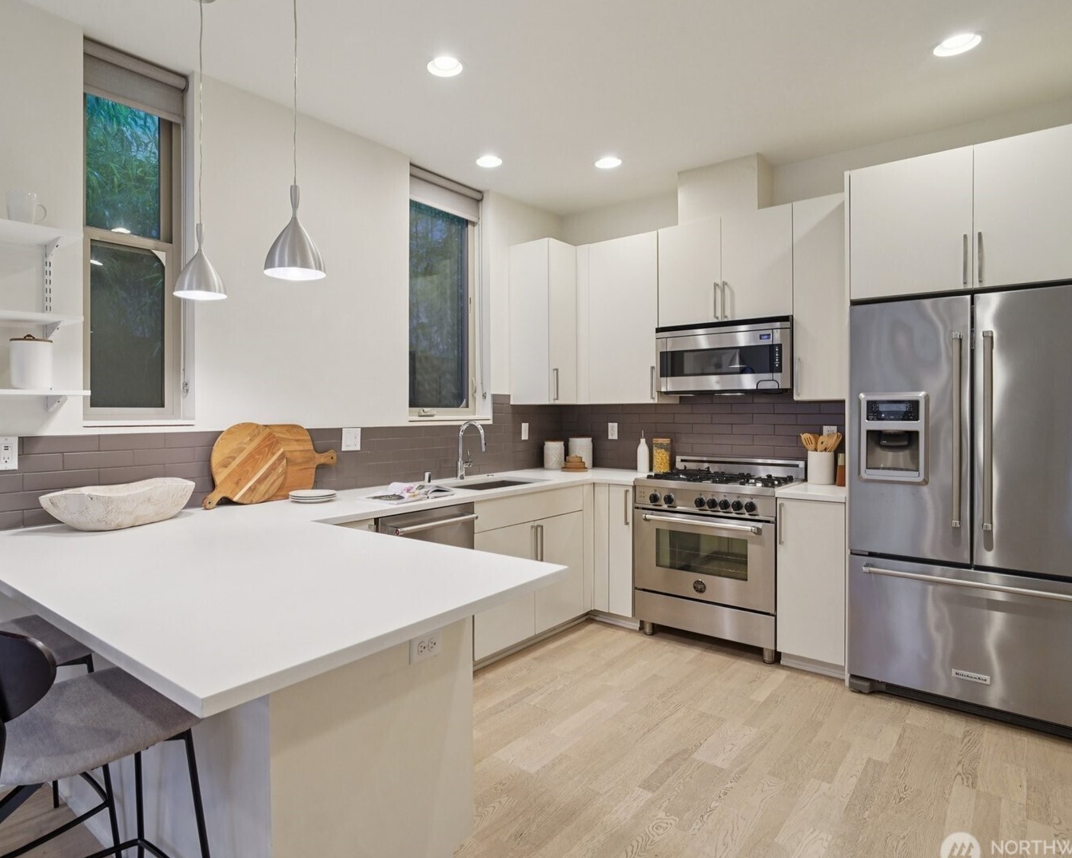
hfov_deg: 82.7
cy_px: 431
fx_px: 603
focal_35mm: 19
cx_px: 457
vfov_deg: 70.9
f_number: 8
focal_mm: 16
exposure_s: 1/30
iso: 1600
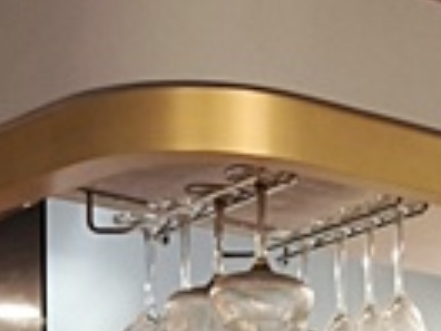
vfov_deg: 9.7
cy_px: 731
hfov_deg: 12.4
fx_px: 1771
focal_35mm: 139
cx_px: 895
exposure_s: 1/60
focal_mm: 6.57
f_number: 1.6
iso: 800
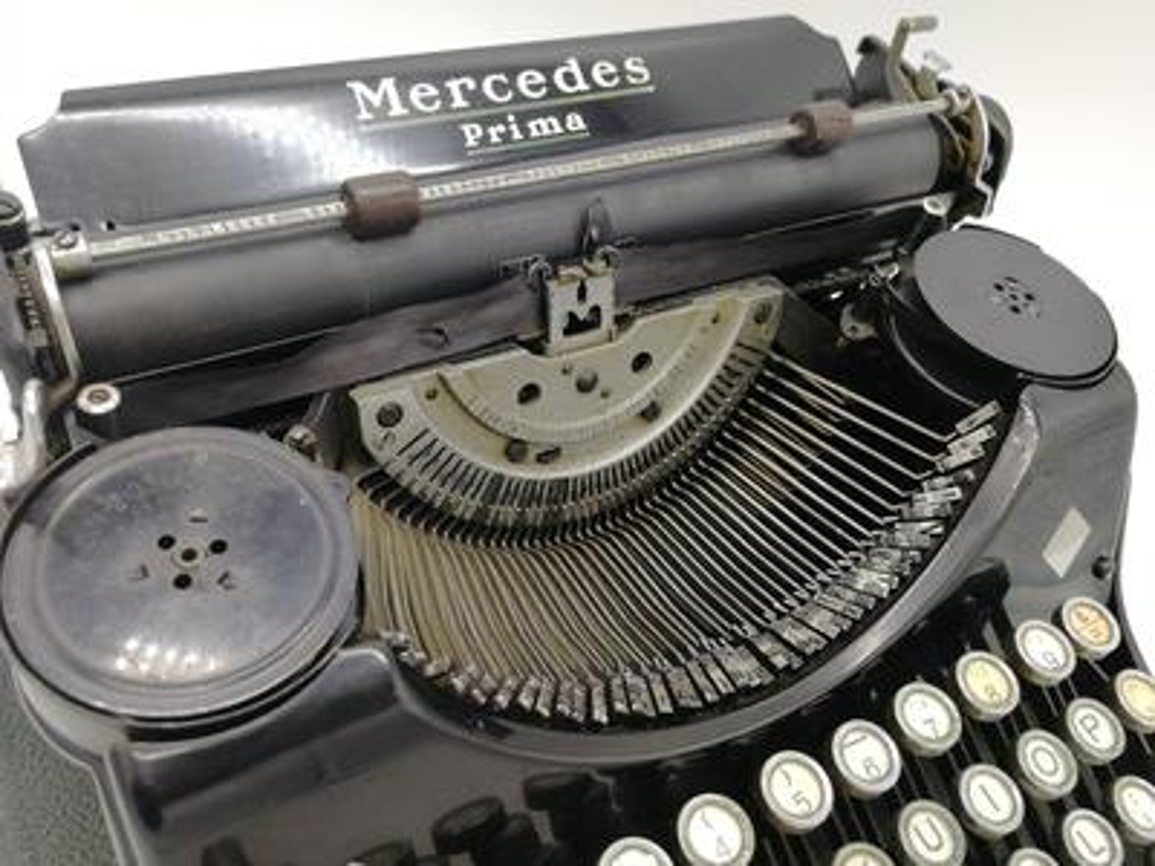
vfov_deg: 51.4
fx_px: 901
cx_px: 578
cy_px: 433
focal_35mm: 27
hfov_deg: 65.3
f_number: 2.2
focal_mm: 3.95
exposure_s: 1/100
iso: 100
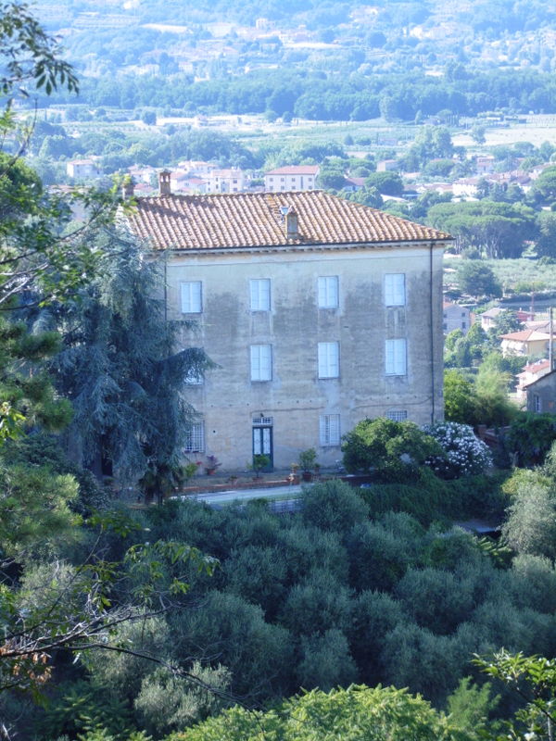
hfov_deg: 7.9
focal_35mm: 187
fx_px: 4005
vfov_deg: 10.6
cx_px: 278
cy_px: 370
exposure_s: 1/200
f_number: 5.4
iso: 100
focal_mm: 34.3
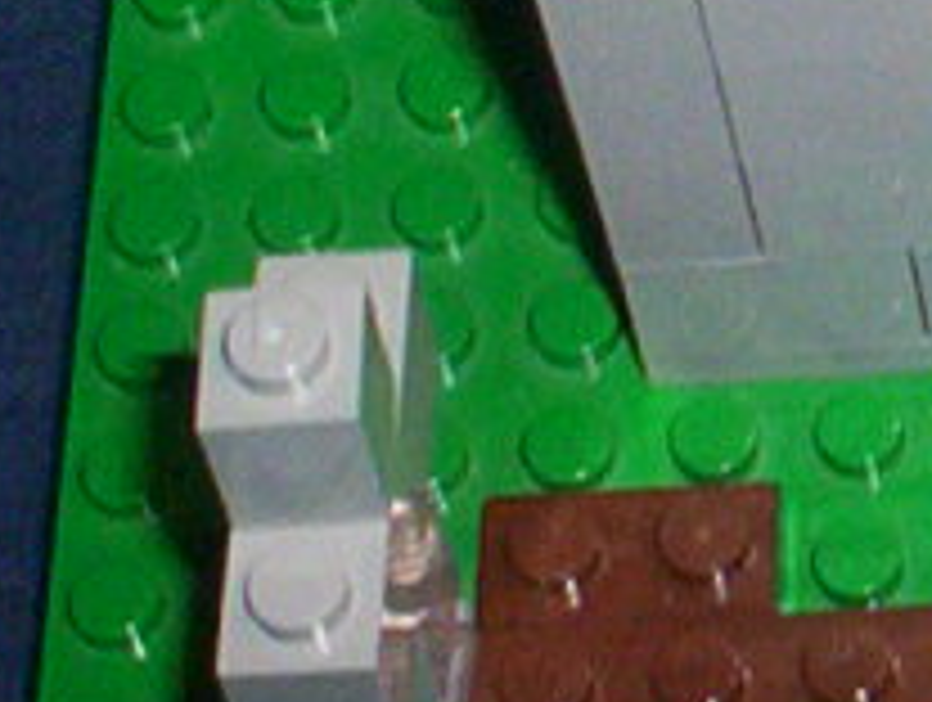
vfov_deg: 6.7
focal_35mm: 217
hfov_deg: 8.7
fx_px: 5853
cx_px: 1801
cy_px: -590
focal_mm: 4.99
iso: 140
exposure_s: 1/60
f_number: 4.5
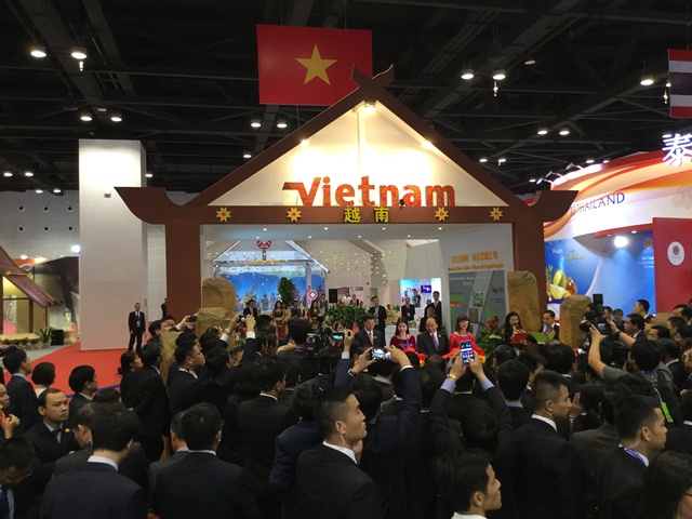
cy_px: 260
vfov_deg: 45.4
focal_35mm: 31
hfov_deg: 58.4
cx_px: 346
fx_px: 620
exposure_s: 1/30
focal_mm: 3.3
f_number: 2.4
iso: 80
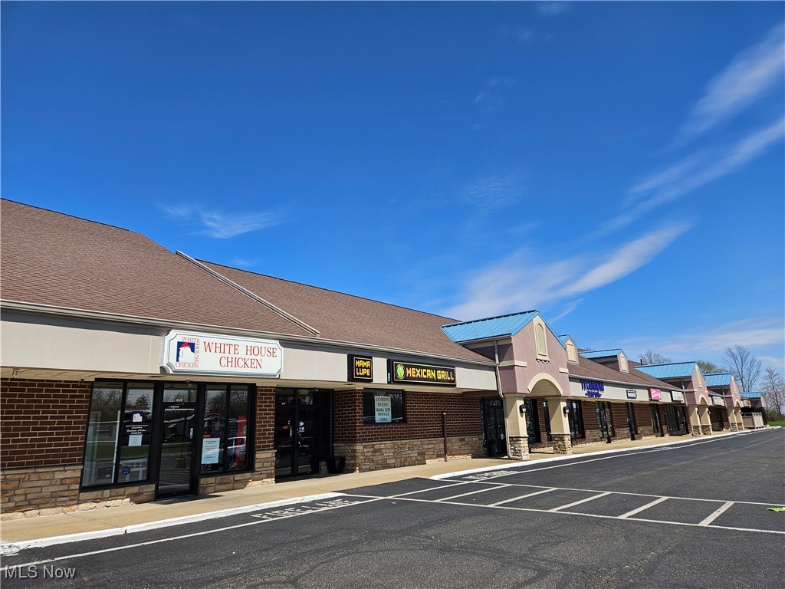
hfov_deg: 73.9
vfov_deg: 58.9
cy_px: 294
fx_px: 522
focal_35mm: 23
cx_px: 392
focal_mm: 5.4
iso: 25
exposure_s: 1/2308
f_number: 1.8
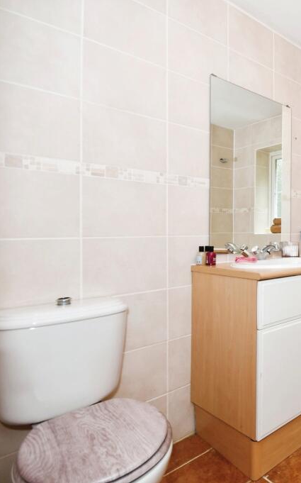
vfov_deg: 77.2
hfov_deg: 41.2
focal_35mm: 23
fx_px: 302
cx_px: 338
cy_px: 242
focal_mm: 10
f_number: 8
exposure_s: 1/60
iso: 400
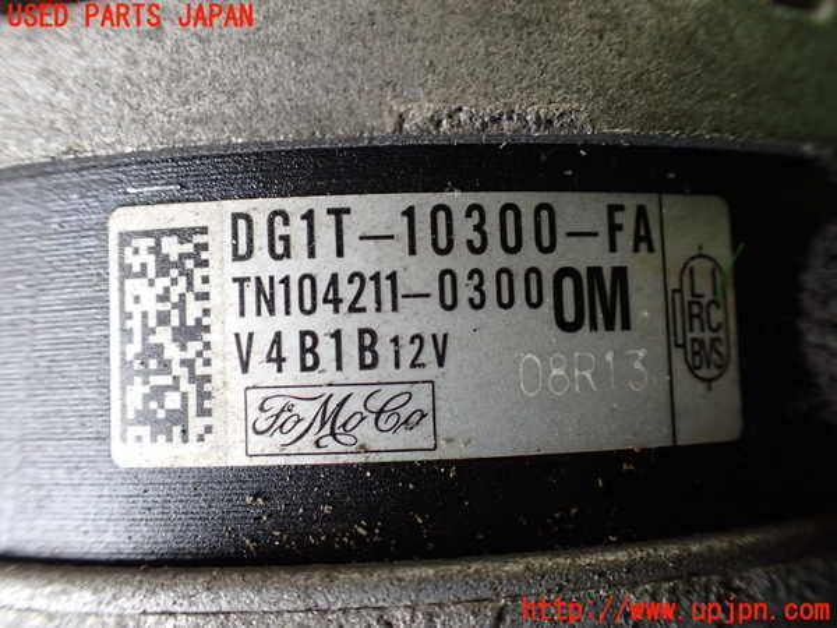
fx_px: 725
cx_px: 418
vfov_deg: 46.8
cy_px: 314
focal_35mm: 30
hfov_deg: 60.0
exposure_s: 1/125
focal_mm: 5.4
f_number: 2.3
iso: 500
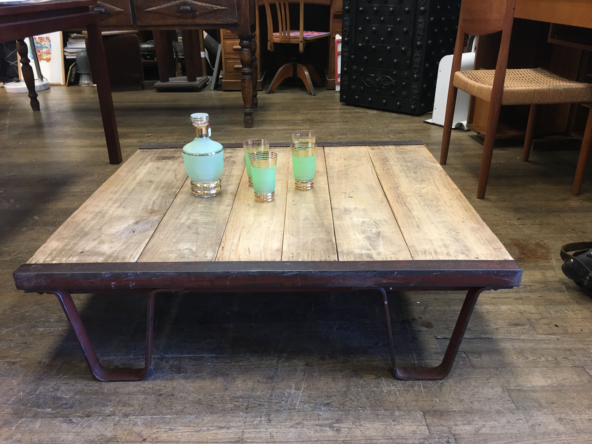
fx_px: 496
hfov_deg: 61.7
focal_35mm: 29
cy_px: 222
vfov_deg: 48.2
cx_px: 296
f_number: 2.2
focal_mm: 4.15
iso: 125
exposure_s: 1/33
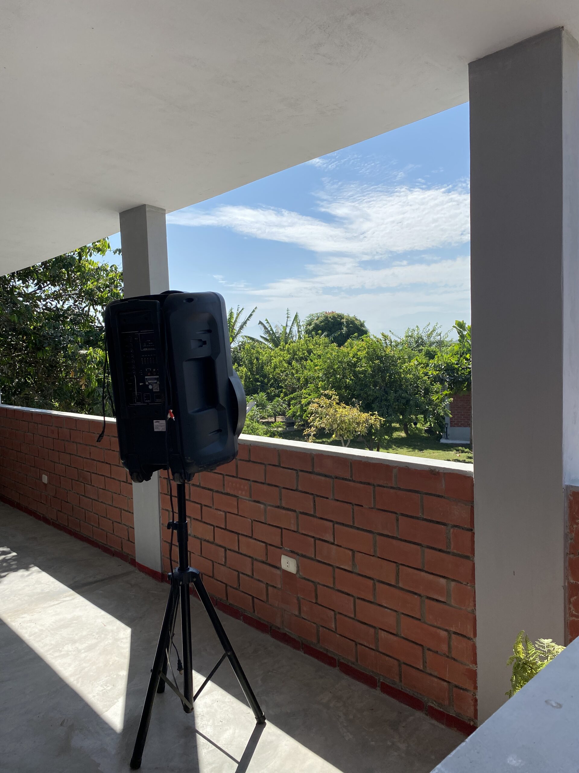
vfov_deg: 67.3
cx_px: 290
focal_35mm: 26
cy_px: 386
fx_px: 580
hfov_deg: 53.1
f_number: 1.8
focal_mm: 4.25
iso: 32
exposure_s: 1/3125
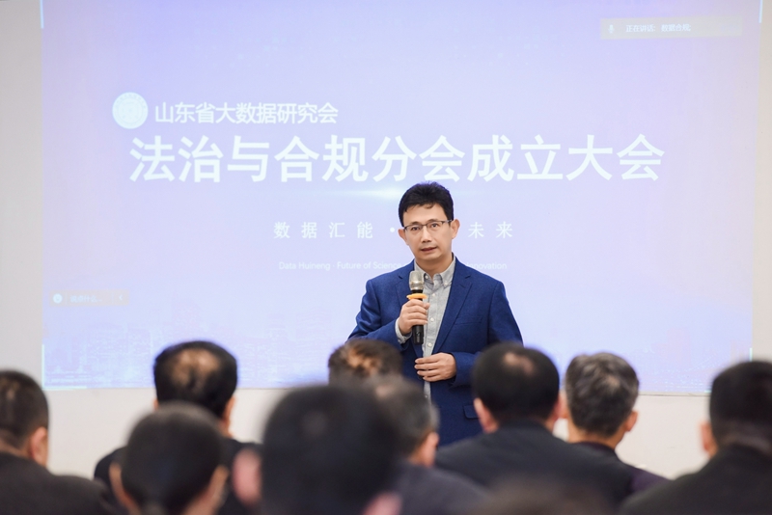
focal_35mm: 200
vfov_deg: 6.9
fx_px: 4290
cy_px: 258
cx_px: 386
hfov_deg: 10.3
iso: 2000
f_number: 4.5
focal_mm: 200
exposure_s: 1/250
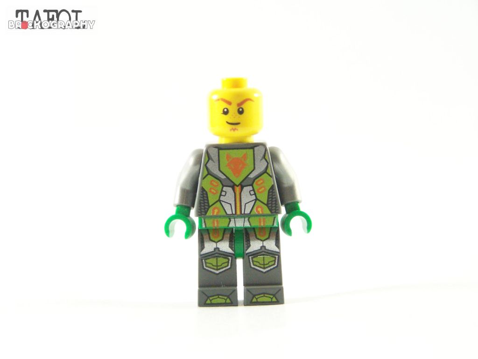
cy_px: 180
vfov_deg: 14.1
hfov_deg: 18.7
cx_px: 239
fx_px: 1450
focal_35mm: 105
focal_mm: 17.5
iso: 400
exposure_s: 1/60
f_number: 3.2
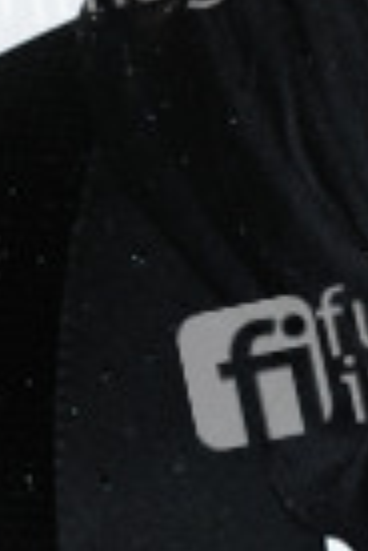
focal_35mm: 588
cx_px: 502
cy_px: -244
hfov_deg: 2.3
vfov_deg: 3.5
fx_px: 9022
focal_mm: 135
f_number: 4.5
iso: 320
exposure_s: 1/250
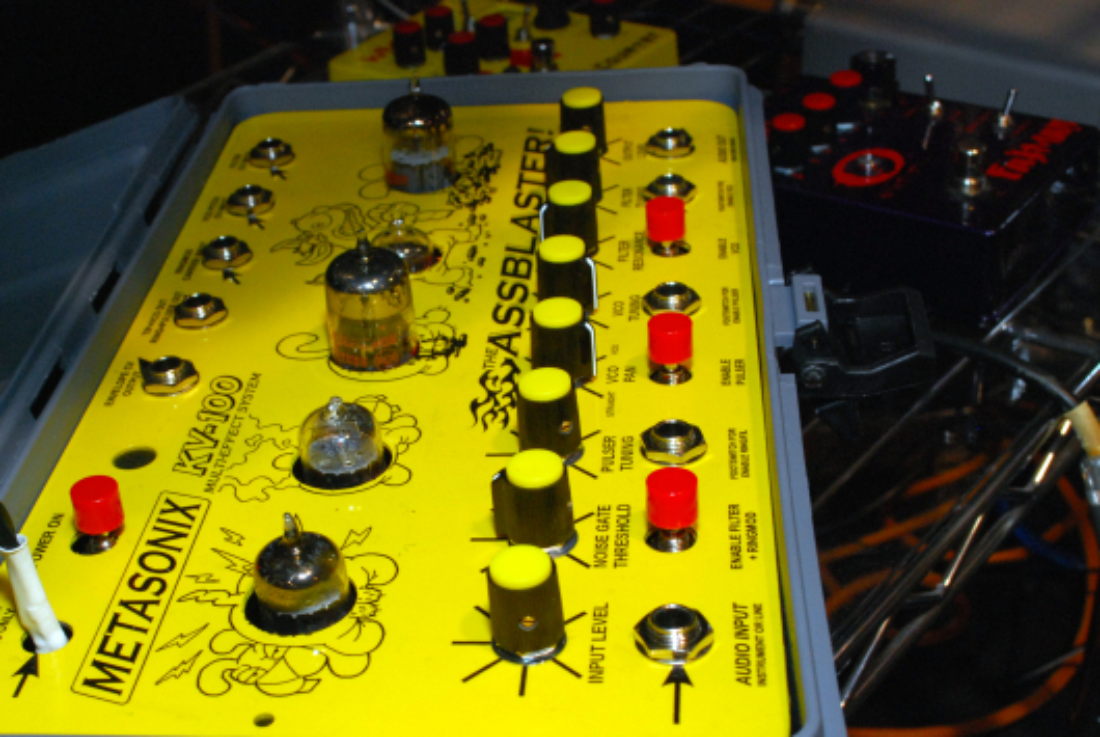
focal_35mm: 55
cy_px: 469
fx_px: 1683
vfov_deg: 24.6
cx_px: 389
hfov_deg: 35.9
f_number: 10
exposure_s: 1/60
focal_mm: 26
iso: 640
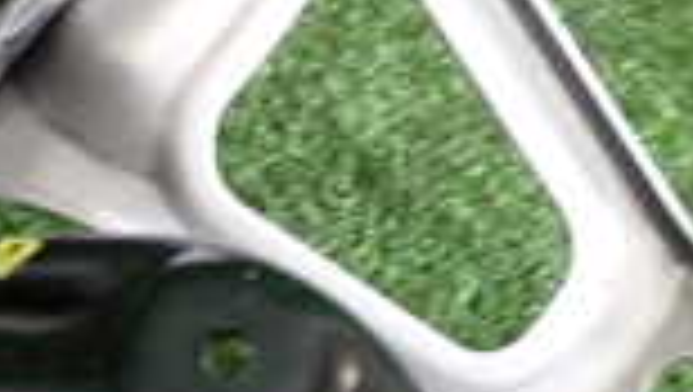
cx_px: 104
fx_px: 2502
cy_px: 248
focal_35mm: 136
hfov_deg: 15.6
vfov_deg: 8.9
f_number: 2.4
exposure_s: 1/30
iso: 250
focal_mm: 5.79
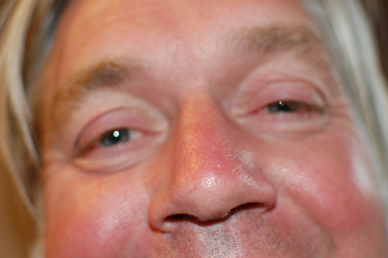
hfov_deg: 37.9
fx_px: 565
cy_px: 129
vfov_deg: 25.7
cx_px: 194
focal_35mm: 52
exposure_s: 1/60
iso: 200
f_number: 2.8
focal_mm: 35
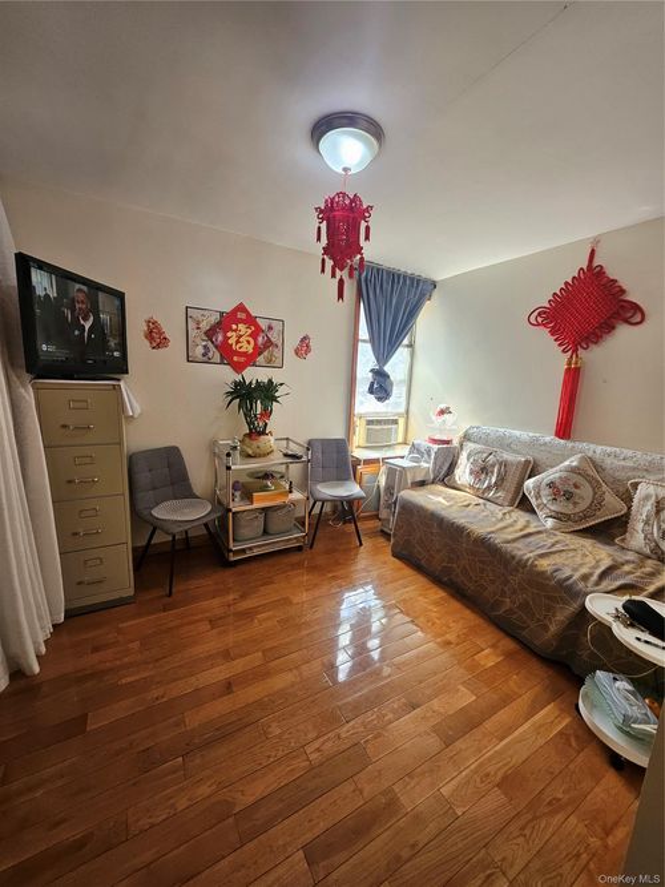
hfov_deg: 89.9
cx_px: 332
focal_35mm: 13
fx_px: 333
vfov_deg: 106.2
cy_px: 444
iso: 64
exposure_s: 1/60
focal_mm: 1.7
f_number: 2.2
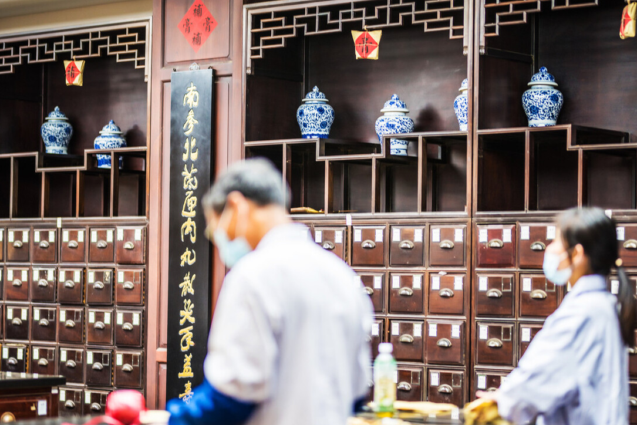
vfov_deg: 14.6
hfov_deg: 21.7
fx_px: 1664
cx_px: 323
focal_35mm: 94
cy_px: 222
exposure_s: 1/160
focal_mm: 85
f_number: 1.4
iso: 200
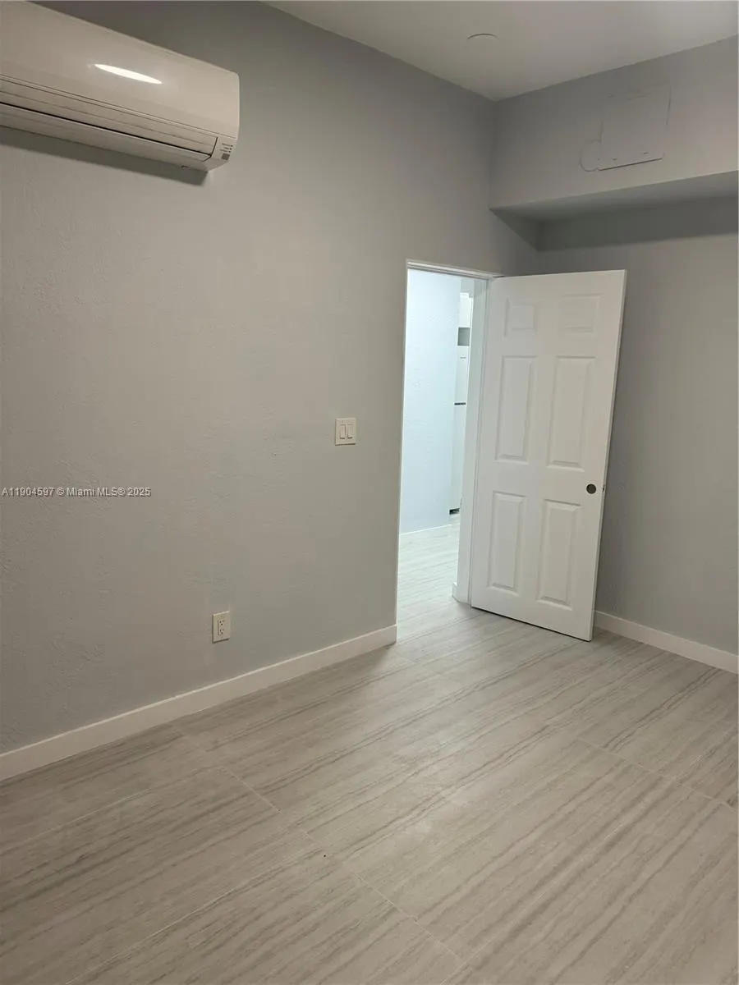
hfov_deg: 56.8
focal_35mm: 24
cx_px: 370
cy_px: 492
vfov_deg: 71.6
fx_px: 683
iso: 160
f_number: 1.78
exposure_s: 1/120
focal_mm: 6.86
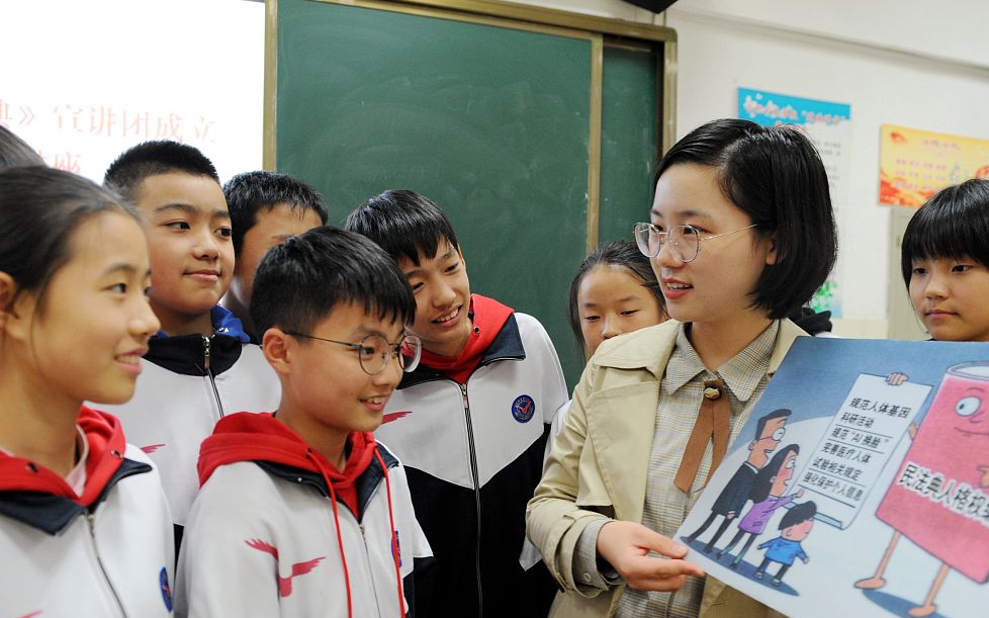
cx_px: 493
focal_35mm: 30
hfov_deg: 62.9
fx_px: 809
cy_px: 379
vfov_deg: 41.6
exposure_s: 1/50
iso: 1600
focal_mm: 24
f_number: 3.5
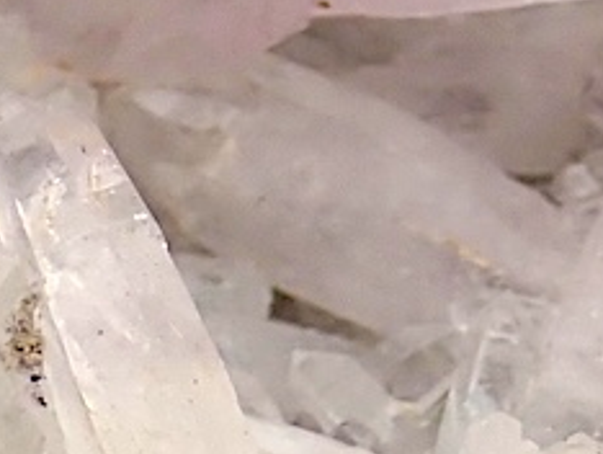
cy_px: -266
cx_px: 729
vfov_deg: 3.4
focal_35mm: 438
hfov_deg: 4.5
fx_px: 7638
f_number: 4.3
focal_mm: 14.62
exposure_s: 1/125
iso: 160
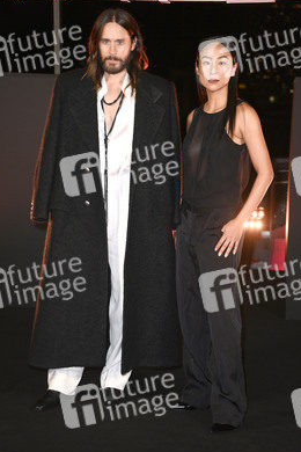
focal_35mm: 84
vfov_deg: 24.2
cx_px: 153
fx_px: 1053
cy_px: 227
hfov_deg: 16.3
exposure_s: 1/80
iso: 1000
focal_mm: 82
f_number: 5.6
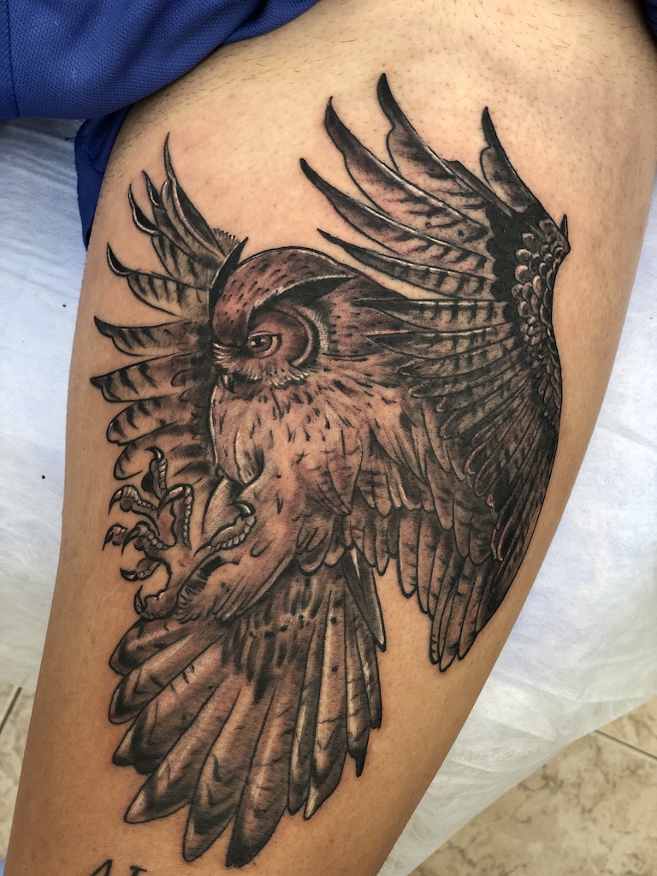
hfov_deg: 28.0
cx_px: 328
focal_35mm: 52
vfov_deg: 36.8
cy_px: 438
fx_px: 1316
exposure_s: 1/33
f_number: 2.4
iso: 100
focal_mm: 6
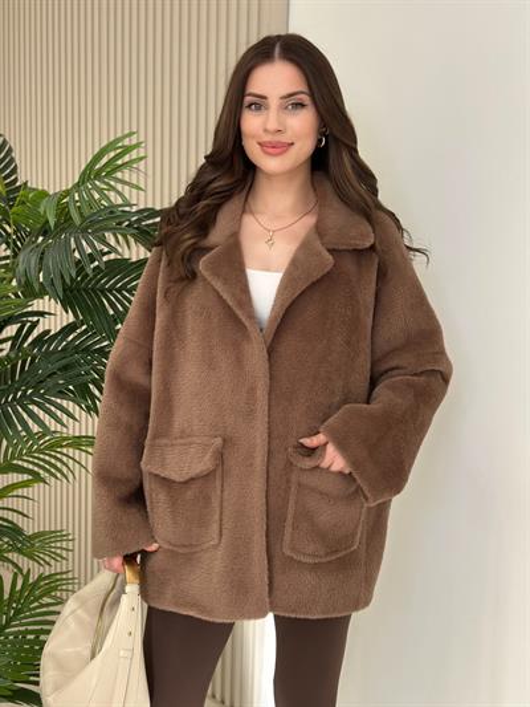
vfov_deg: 39.6
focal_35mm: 48
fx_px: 980
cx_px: 265
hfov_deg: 30.3
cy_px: 354
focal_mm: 6.86
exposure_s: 1/196
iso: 80
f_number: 1.78
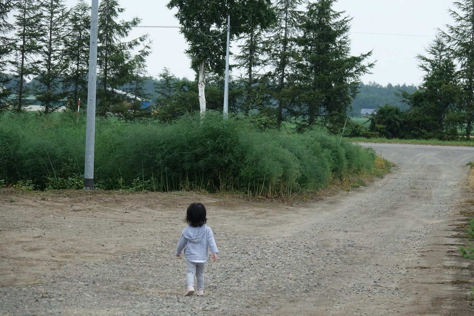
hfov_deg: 12.9
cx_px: 237
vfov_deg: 8.6
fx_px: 2093
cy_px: 158
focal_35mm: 159
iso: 100
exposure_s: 1/250
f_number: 4
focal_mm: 58.29
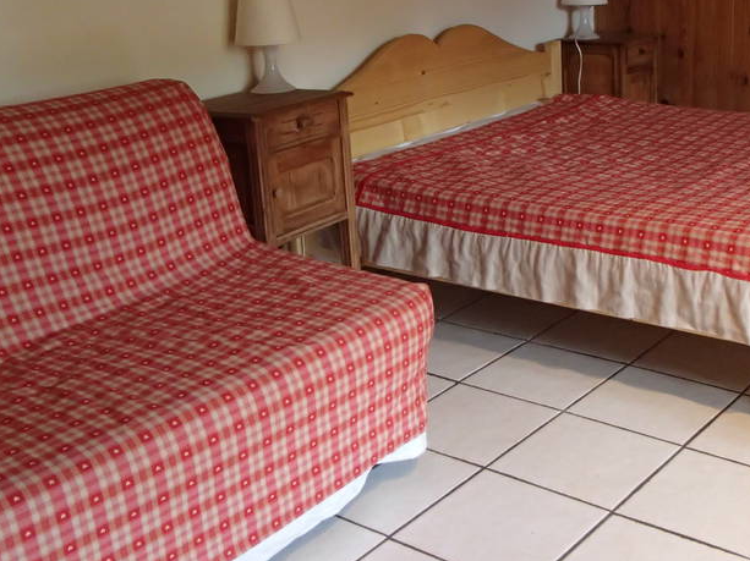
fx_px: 1061
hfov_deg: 38.6
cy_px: 221
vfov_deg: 29.6
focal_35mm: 49
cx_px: 476
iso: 800
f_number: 4.6
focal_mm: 6.83
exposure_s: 1/30
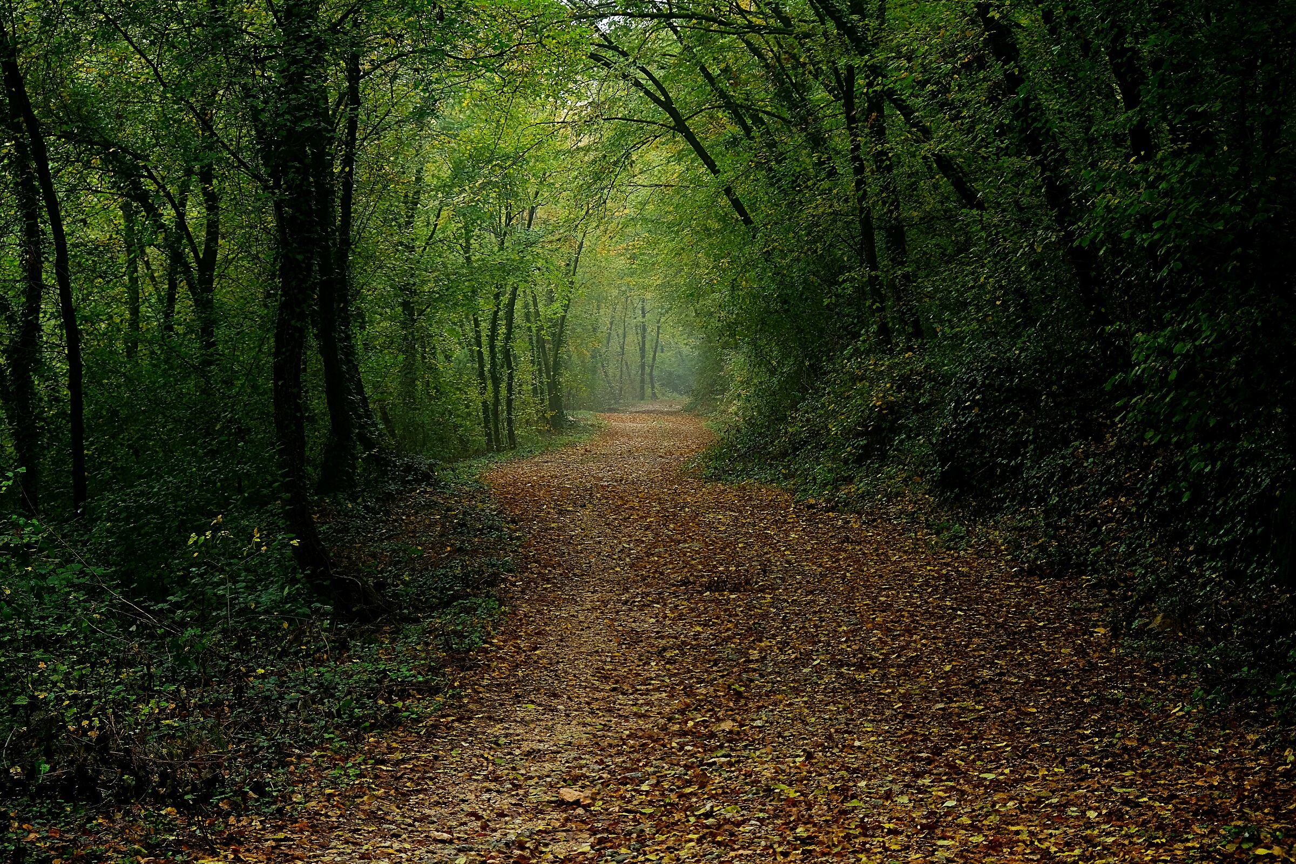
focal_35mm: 83
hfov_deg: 24.5
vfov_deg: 16.5
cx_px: 648
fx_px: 2988
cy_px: 432
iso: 160
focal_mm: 55
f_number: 5.6
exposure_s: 1/15
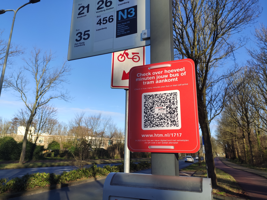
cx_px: 134
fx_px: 201
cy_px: 100
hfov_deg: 67.3
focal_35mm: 26
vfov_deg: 53.1
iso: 112
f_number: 1.75
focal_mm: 4.77
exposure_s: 1/1185
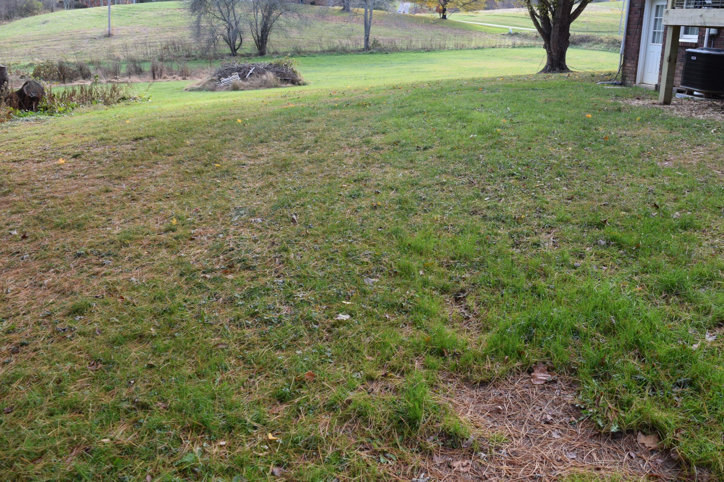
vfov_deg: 38.6
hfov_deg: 55.4
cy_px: 182
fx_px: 684
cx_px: 435
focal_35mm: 34
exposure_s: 1/160
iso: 400
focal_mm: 18
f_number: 6.3
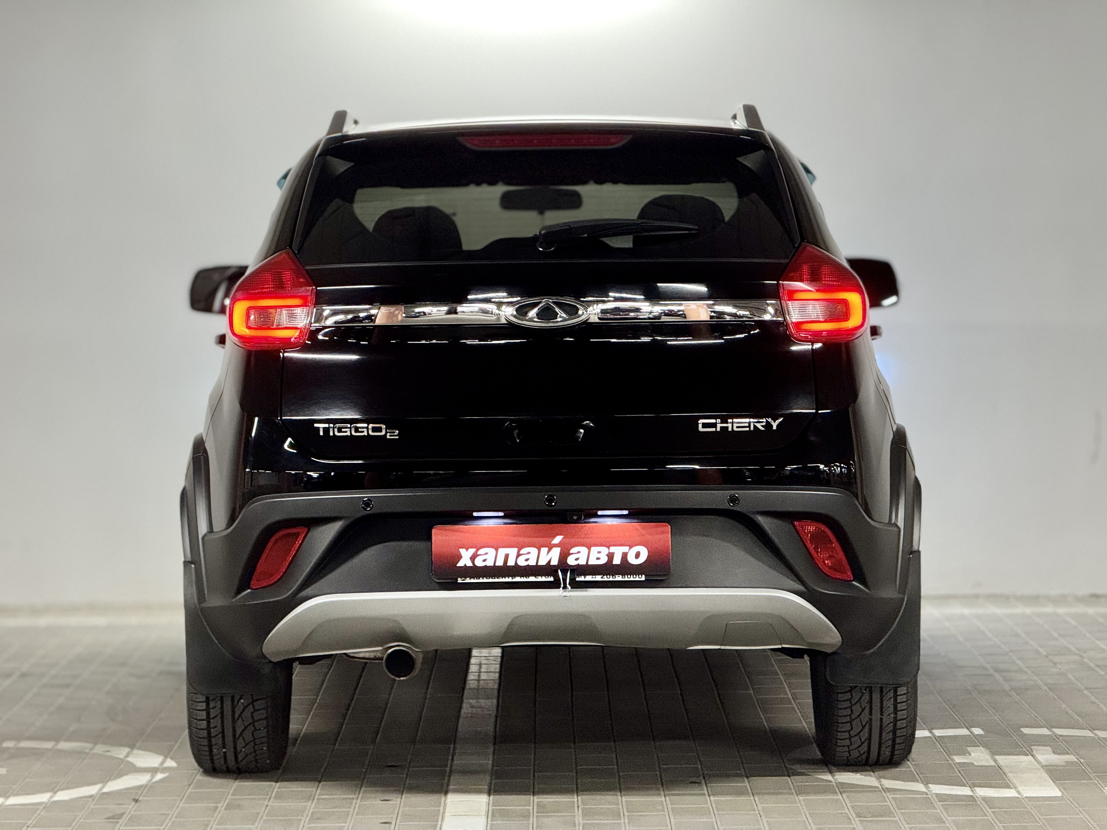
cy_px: 415
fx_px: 3838
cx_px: 554
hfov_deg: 16.4
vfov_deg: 12.3
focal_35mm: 120
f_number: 2.8
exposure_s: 1/50
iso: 320
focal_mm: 15.66
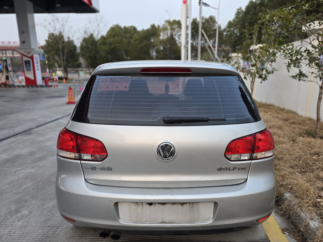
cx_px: 168
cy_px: 131
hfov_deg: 69.4
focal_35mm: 25
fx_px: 233
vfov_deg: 54.8
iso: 50
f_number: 1.7
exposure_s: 1/100
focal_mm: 6.3
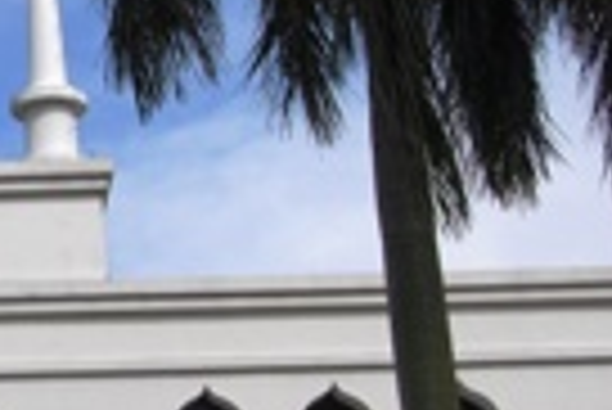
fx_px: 2178
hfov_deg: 14.7
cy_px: 176
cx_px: -342
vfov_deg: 10.7
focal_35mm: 128
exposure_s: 1/320
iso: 100
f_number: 9
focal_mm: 26
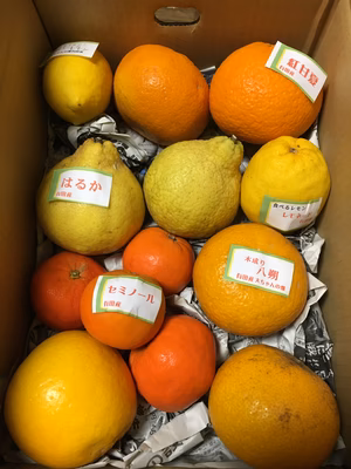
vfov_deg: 61.7
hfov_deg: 48.2
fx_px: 392
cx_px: 176
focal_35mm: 29
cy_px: 234
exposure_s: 1/30
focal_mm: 4.15
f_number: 2.2
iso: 100
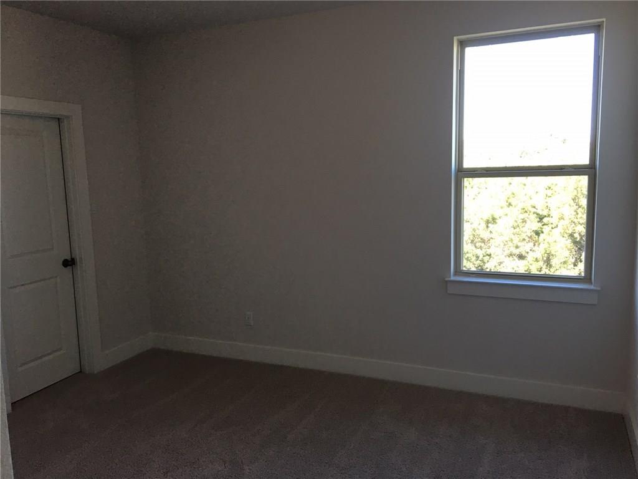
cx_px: 319
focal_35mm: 29
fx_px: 534
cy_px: 240
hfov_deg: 61.7
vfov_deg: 48.2
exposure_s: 1/30
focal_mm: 4.15
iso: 32
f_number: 2.2
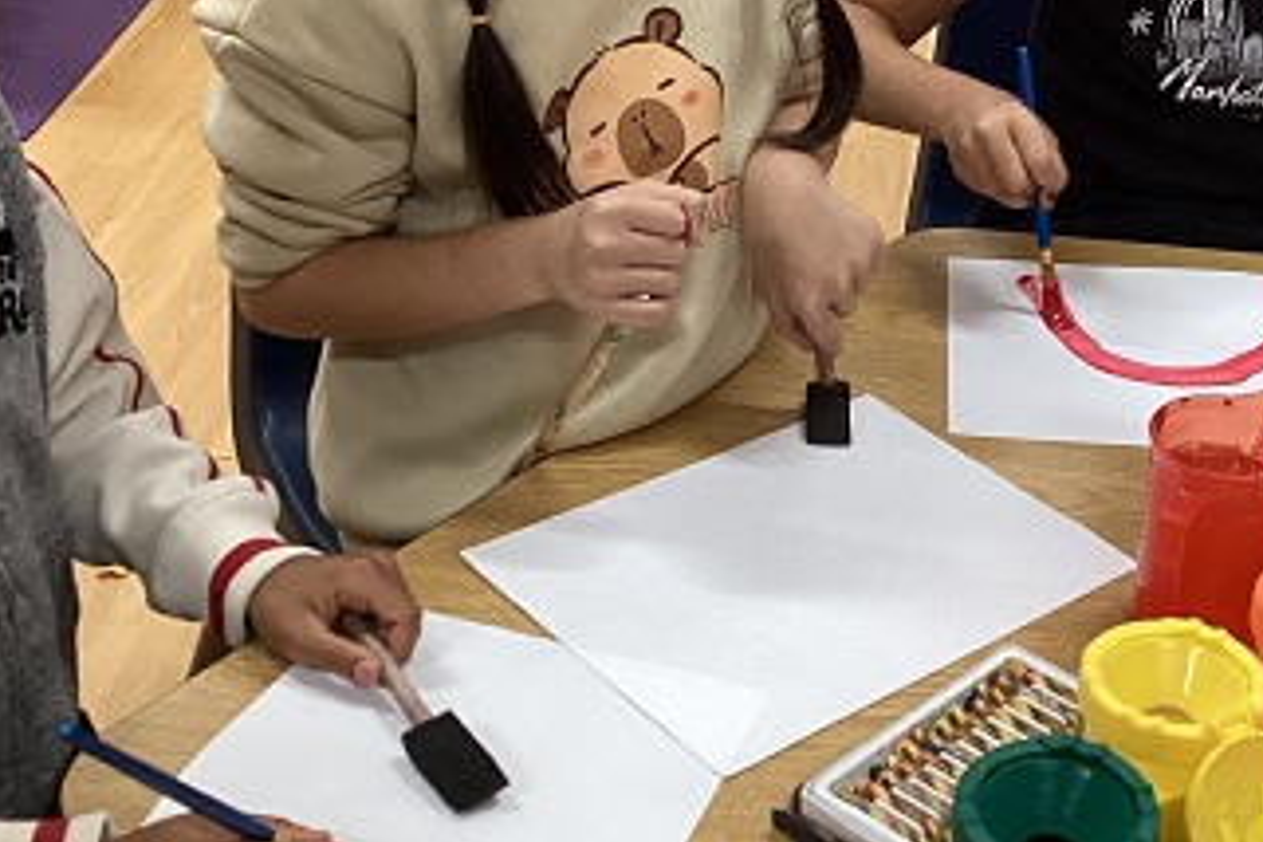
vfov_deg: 20.2
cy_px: 236
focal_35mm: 67
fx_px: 2350
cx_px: 909
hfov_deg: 29.7
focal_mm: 3.3
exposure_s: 1/60
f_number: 2.4
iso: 125
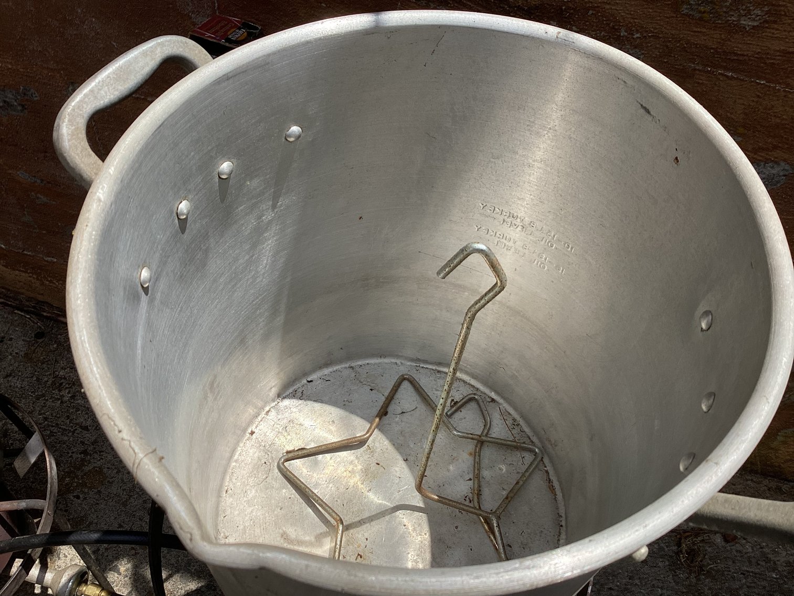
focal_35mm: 31
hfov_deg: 58.3
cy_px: 298
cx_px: 397
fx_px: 711
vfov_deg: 45.4
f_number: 2.4
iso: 25
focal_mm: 3.3
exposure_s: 1/1773
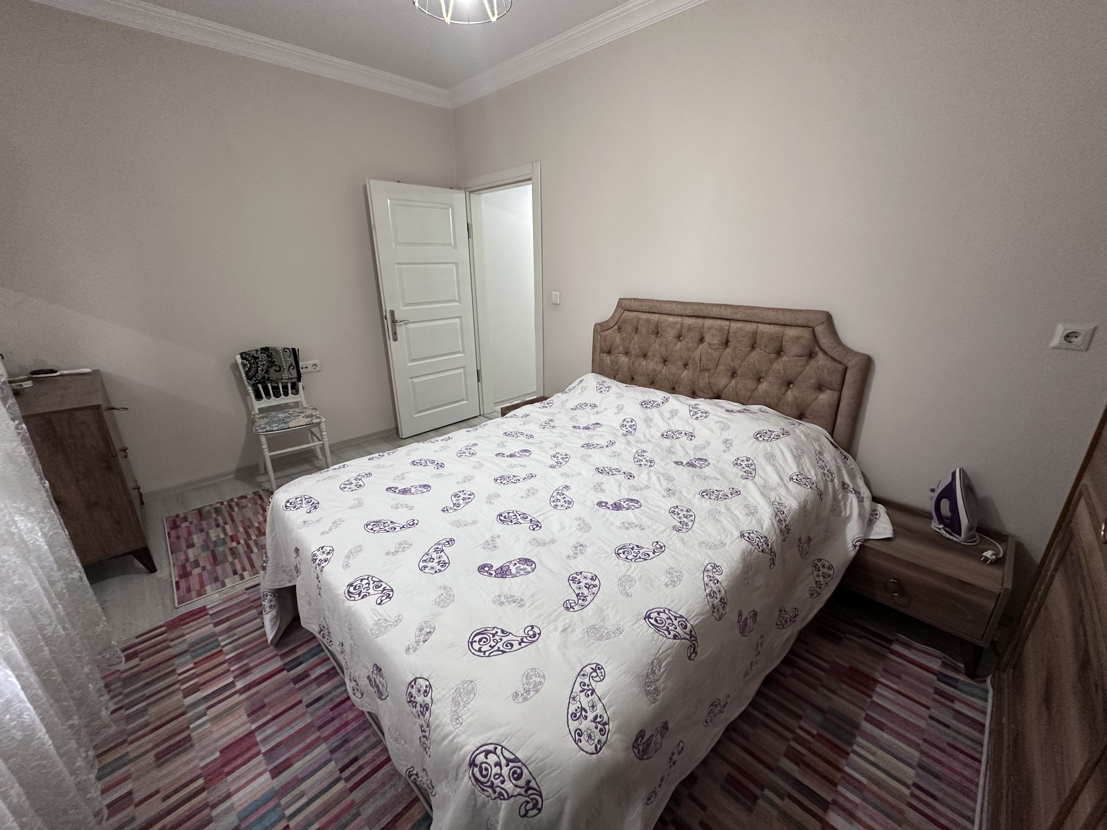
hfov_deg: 102.1
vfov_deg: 85.7
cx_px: 554
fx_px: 448
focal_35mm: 14
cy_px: 415
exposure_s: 1/50
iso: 320
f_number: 2.2
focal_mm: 2.22
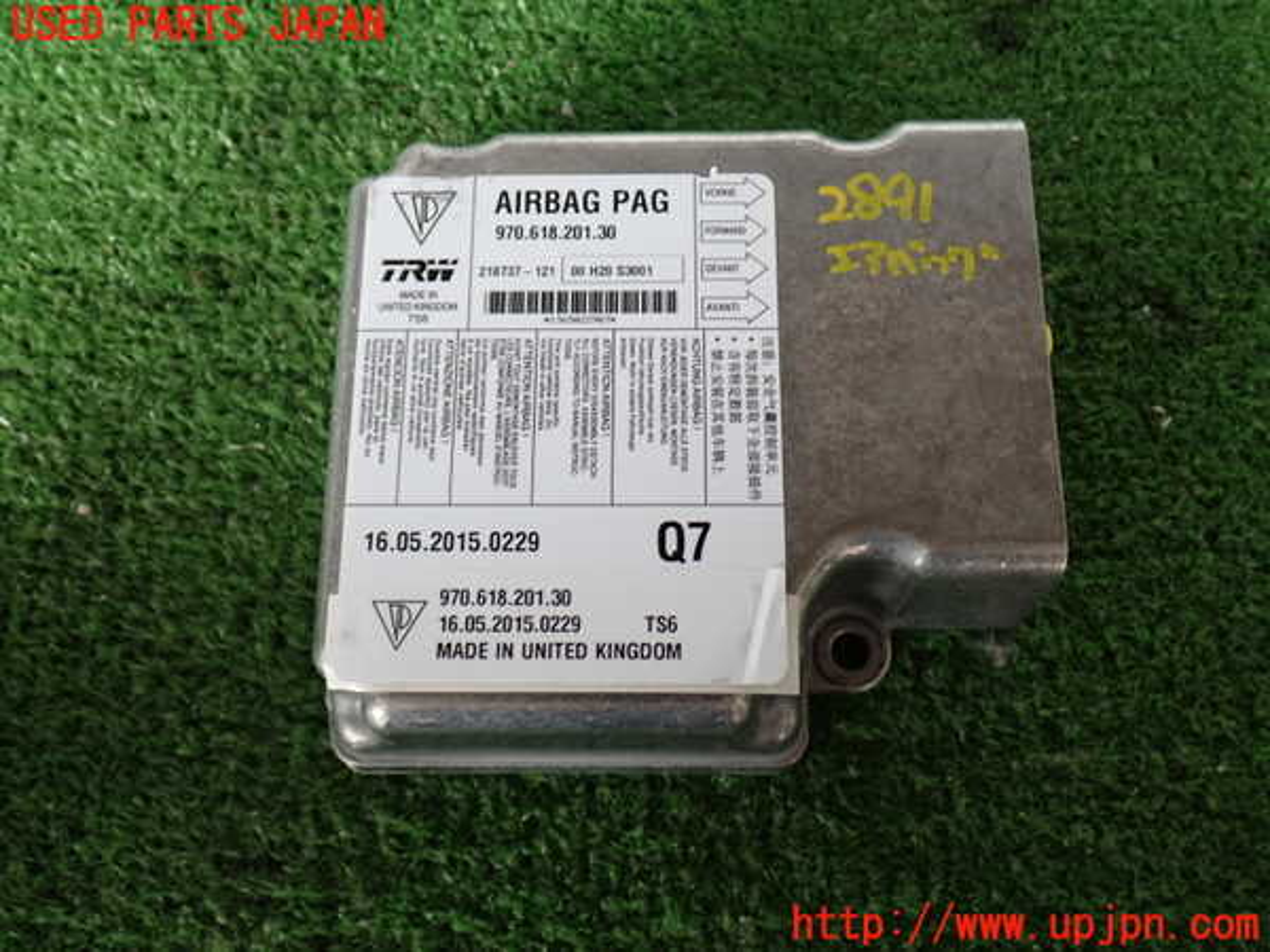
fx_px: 1321
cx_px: 635
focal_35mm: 36
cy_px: 476
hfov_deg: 51.4
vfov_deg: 39.7
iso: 200
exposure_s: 1/60
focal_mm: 6.37
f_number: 2.5
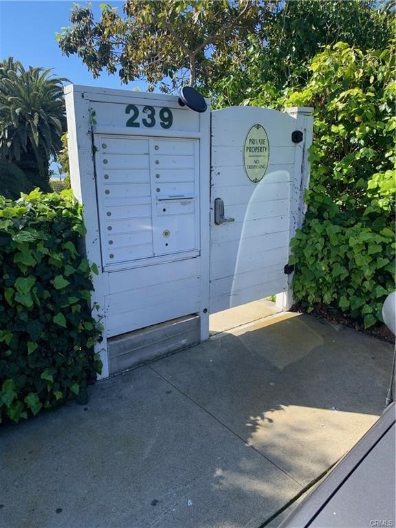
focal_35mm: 26
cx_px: 198
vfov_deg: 67.3
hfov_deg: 53.1
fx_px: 397
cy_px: 264
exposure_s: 1/737
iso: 25
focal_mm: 4.25
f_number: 1.8
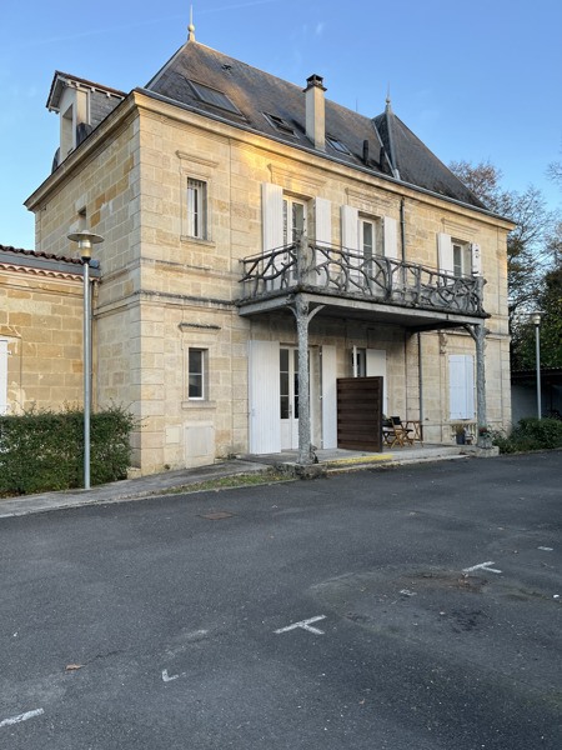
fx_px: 563
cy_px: 375
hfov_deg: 53.1
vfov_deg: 67.3
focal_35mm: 26
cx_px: 281
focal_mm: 5.1
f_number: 1.6
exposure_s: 1/250
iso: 40
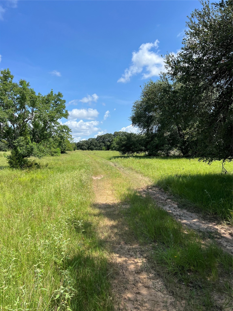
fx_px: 233
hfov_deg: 53.1
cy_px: 156
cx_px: 116
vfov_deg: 67.3
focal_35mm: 26
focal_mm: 5.7
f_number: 1.5
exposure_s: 1/3571
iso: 50
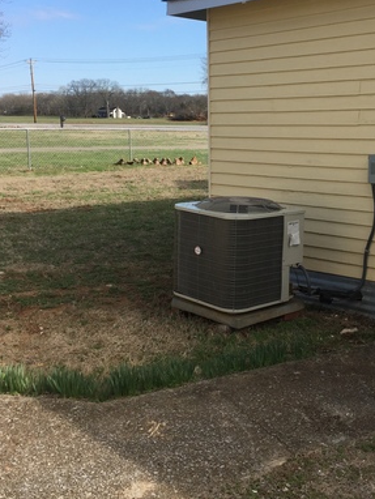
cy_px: 227
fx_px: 635
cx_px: 269
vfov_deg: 42.9
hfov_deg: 32.4
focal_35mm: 44
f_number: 2.2
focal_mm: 4.15
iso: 32
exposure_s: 1/1364
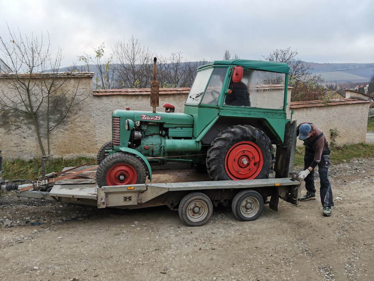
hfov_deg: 67.3
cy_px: 140
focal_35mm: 26
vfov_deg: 53.1
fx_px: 281
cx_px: 187
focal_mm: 4.66
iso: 50
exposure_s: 1/524
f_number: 1.4
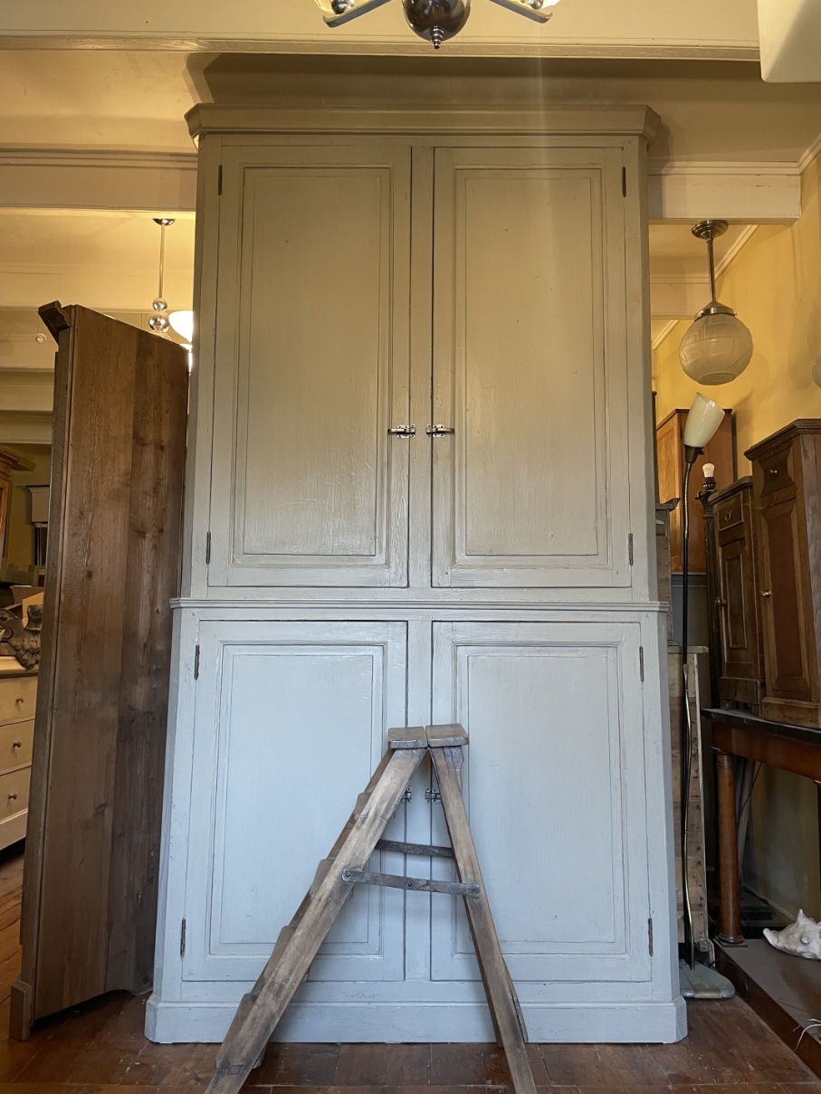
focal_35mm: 26
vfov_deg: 67.3
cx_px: 410
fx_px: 822
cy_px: 547
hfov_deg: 53.1
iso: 250
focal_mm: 4.2
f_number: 1.6
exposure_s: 1/50
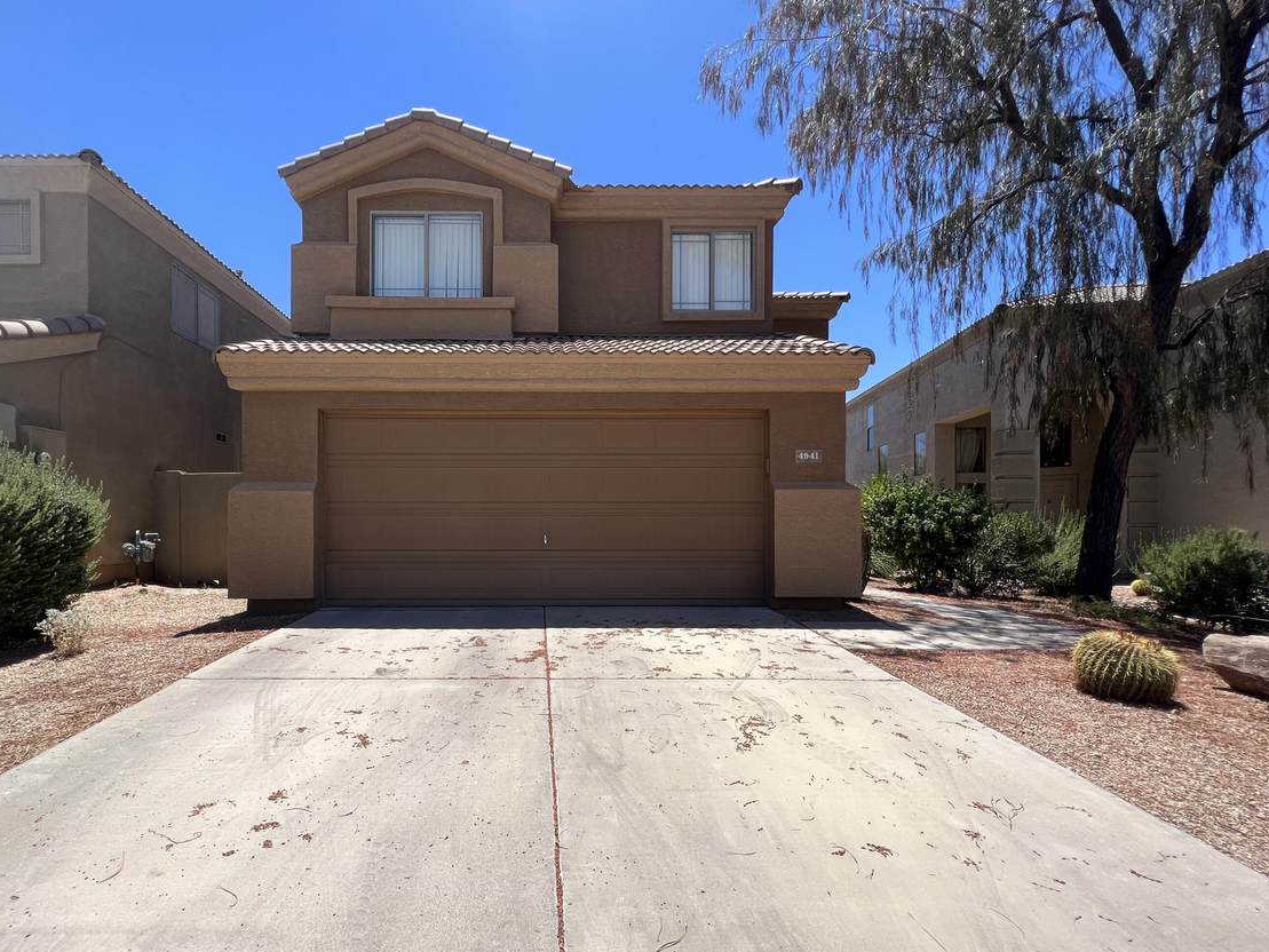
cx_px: 542
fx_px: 550
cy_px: 530
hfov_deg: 97.5
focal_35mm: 15
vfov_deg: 81.4
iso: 32
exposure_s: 1/1263
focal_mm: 1.57
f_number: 1.8
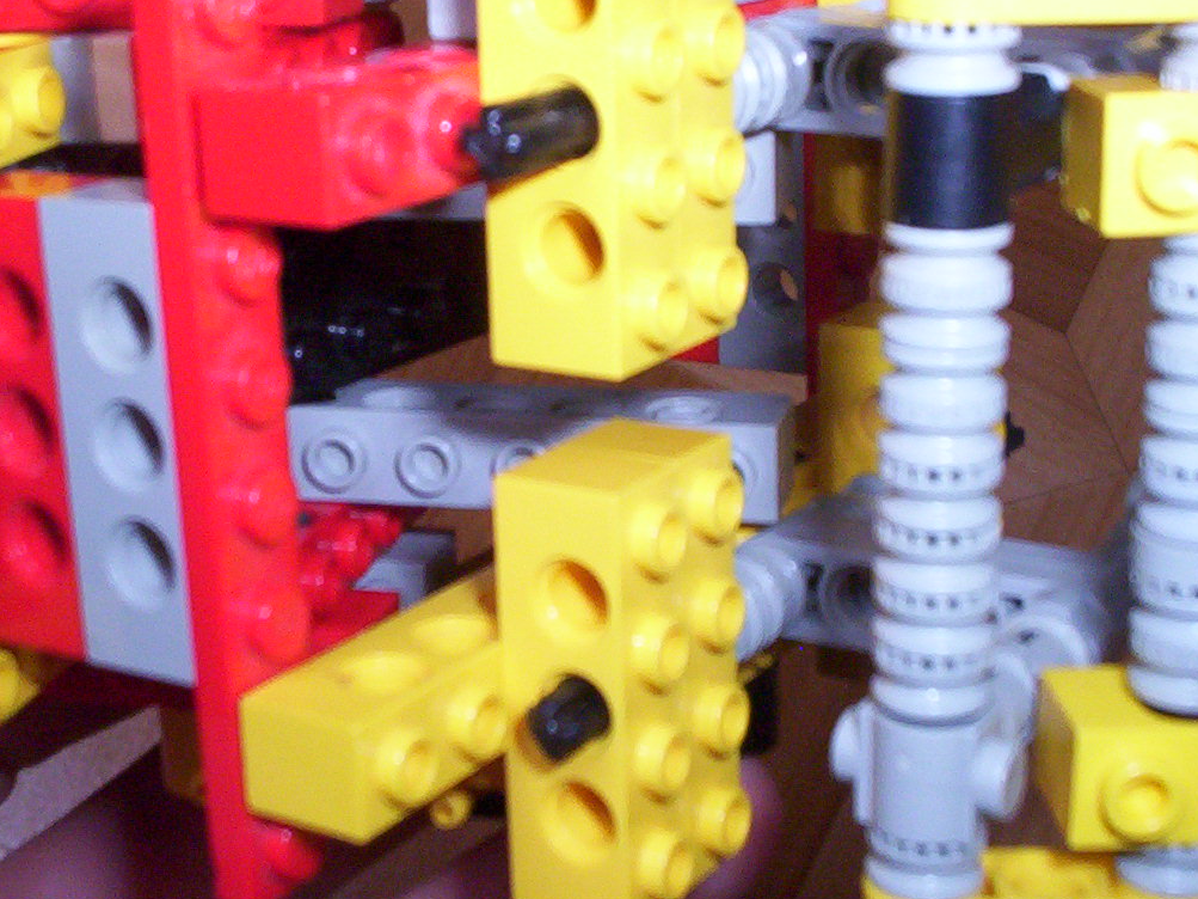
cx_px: 573
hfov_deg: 31.2
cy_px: 418
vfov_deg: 23.6
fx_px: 2145
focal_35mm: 62
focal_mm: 4.99
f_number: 4.5
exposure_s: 1/60
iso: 140
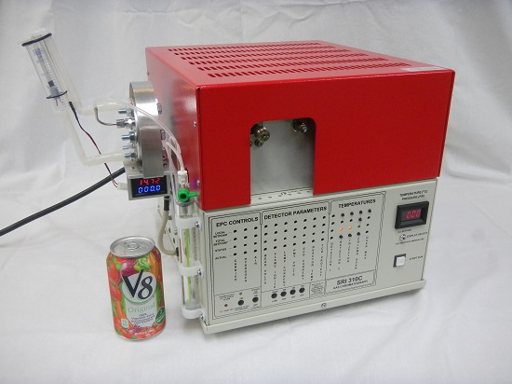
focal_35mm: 33
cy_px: 192
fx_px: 488
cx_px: 256
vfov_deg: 42.9
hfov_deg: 55.4
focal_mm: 6
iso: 312
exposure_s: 1/57.6
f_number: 3.9
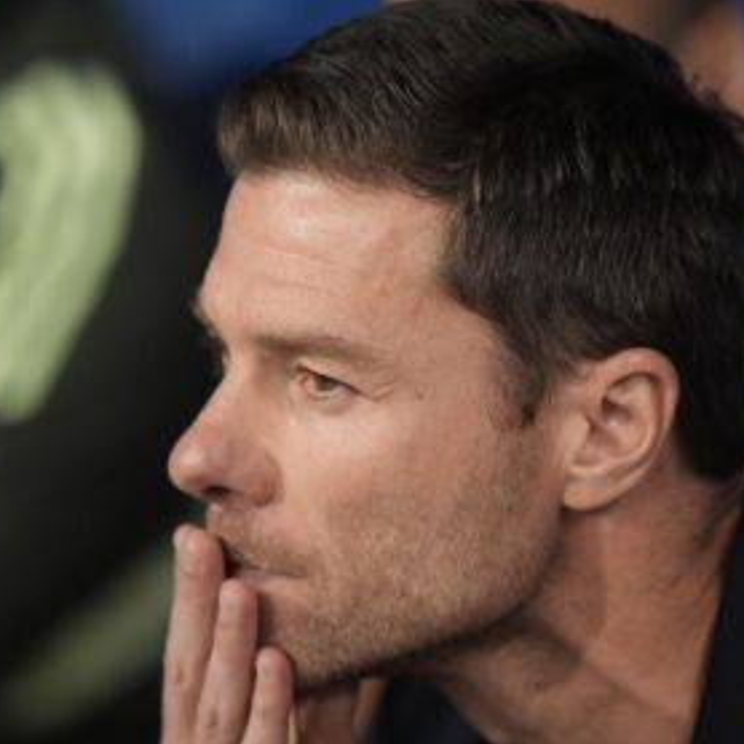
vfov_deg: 3.4
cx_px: 399
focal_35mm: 514
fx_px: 12499
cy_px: 372
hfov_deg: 3.4
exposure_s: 1/2500
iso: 5000
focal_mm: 400
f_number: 2.8
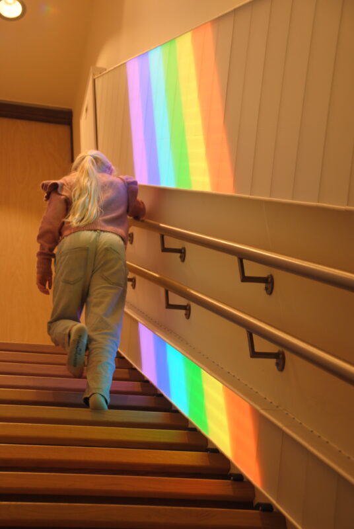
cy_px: 264
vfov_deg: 27.0
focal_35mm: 75
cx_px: 177
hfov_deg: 18.2
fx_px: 1102
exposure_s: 1/40
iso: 200
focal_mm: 50
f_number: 4.8
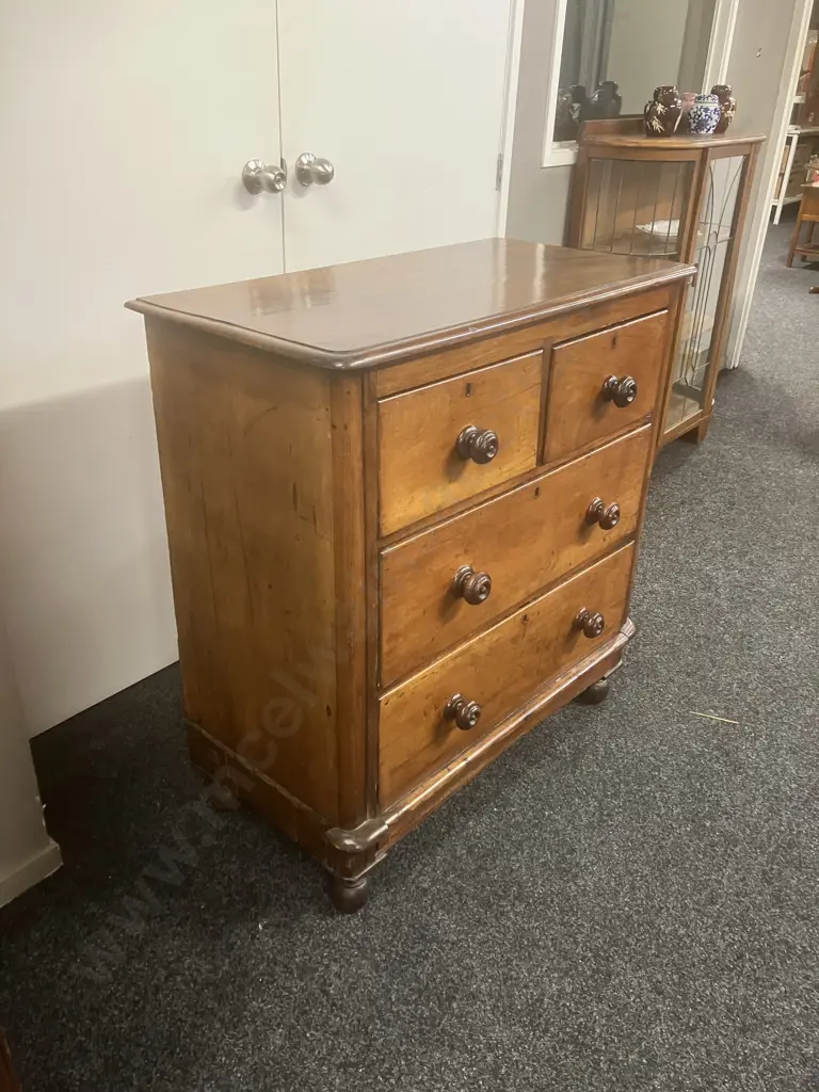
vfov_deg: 63.4
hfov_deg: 49.7
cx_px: 410
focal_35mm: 28
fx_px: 883
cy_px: 546
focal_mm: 3.99
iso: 250
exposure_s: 1/33
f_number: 1.8
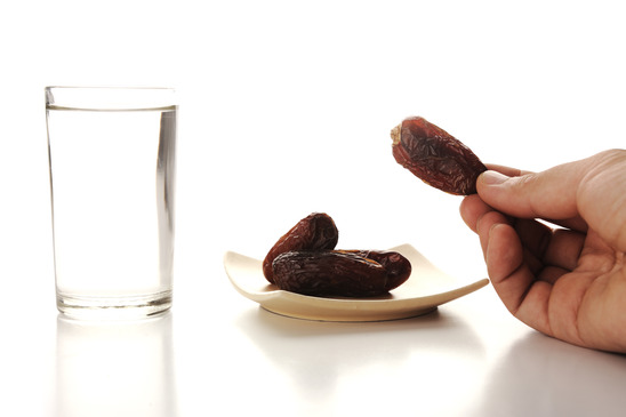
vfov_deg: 19.4
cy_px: 208
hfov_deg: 28.9
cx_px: 313
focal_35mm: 70
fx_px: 1217
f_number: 13
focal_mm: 70
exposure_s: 1/160
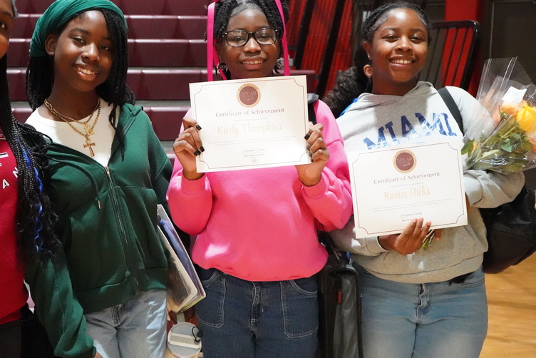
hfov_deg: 40.0
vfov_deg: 27.5
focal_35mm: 49
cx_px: 200
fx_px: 730
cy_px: 186
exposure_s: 1/1000
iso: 32000
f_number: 4
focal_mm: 36
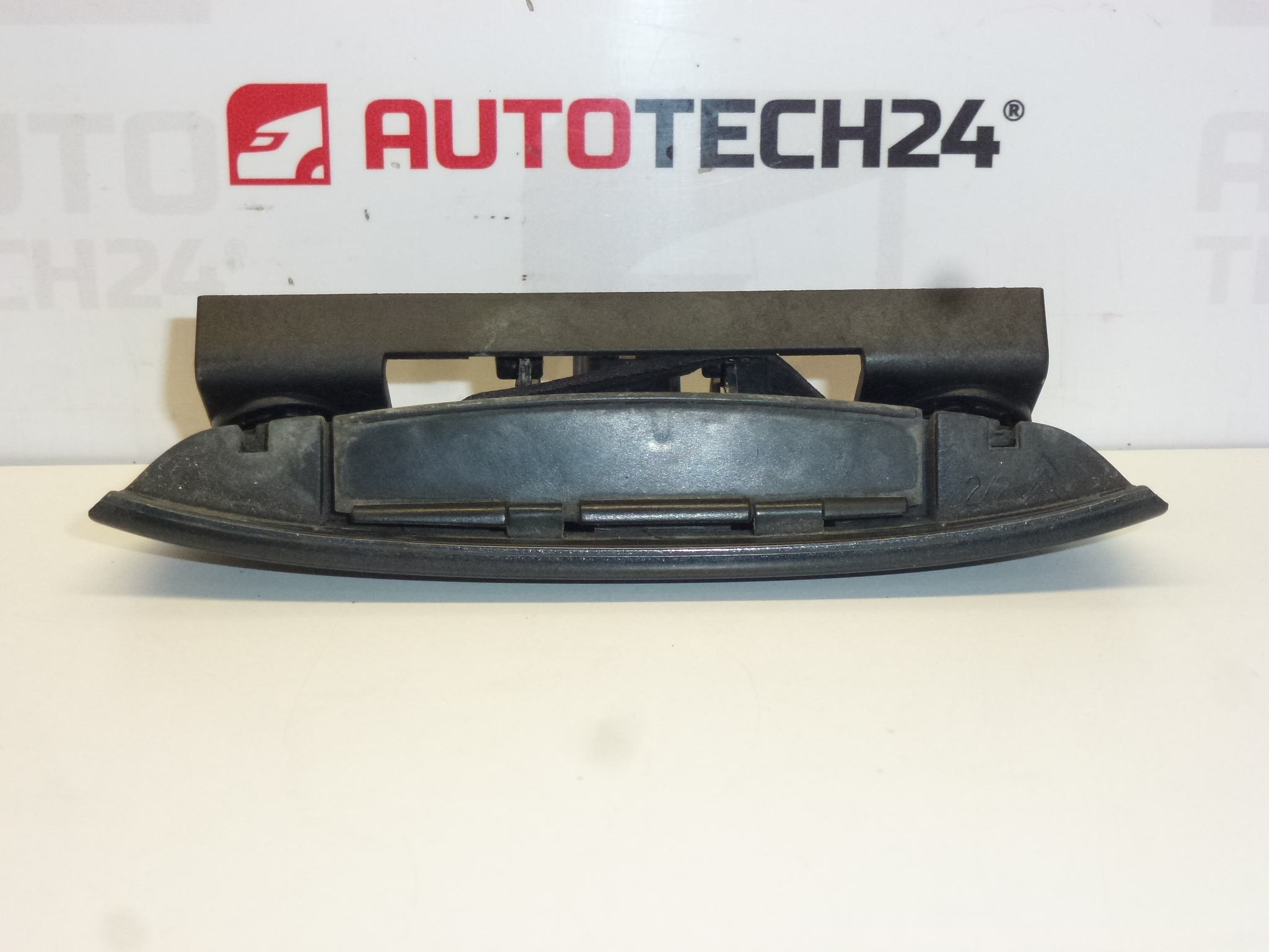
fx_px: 1796
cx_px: 634
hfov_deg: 38.9
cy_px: 476
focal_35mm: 49
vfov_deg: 29.7
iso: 400
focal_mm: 8.7
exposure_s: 1/200
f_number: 4.1
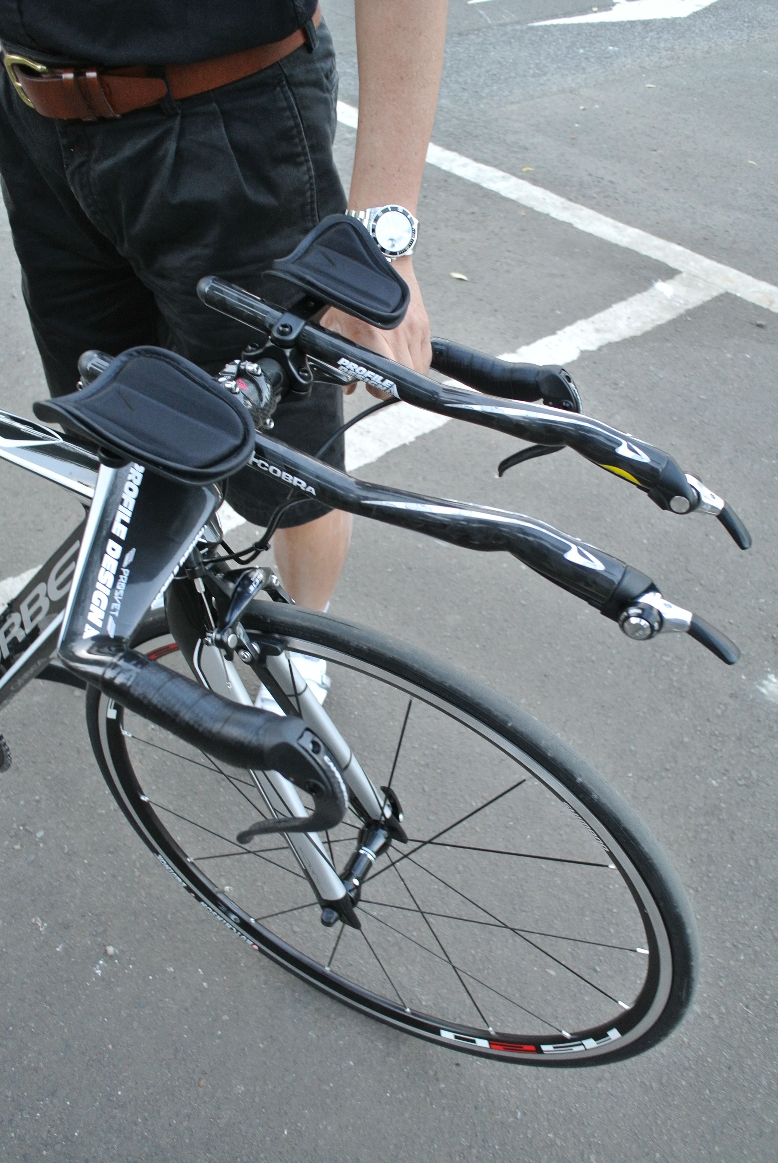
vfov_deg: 67.3
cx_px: 389
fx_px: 873
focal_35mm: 27
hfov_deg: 48.0
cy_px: 582
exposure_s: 1/30
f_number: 2.8
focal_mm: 10
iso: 400
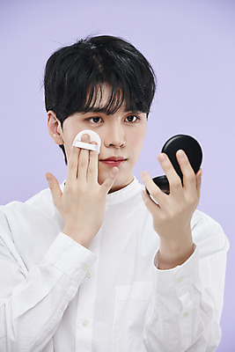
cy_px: 176
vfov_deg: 10.3
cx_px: 118
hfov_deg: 6.9
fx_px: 1956
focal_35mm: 200
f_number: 8
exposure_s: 1/125
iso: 31
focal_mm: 200
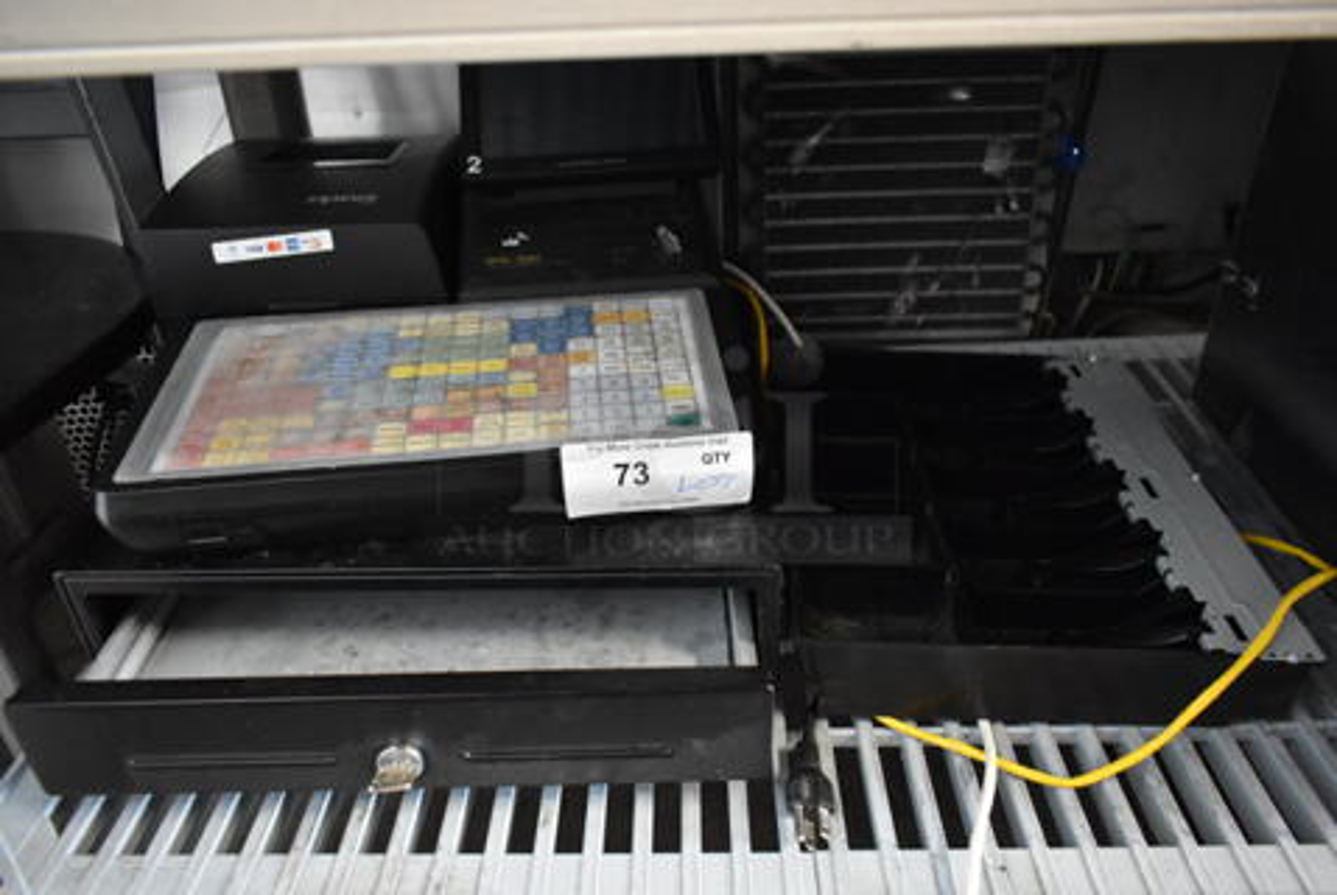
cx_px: 668
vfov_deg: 48.1
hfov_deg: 67.3
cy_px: 448
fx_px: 1004
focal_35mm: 27
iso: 3200
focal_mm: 18
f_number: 3.5
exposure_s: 1/30
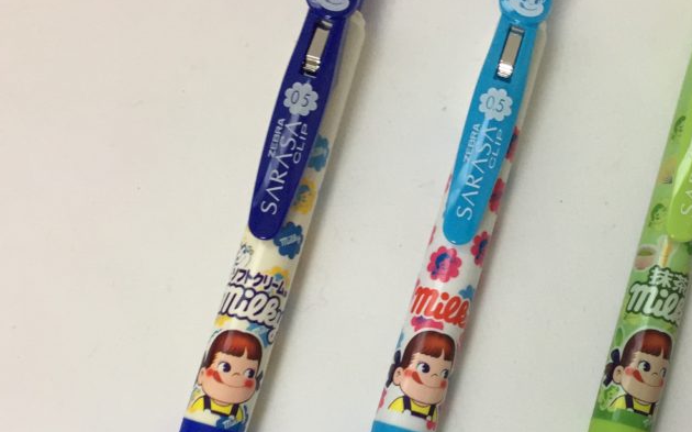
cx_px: 501
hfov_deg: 39.5
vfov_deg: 25.4
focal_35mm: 50
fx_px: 942
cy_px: 346
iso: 160
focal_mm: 4.15
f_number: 2.2
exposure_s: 1/60
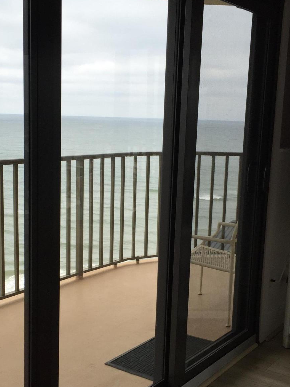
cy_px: 222
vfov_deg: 38.1
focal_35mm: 50
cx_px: 125
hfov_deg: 29.1
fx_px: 559
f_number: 2.2
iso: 32
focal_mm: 4.15
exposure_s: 1/399
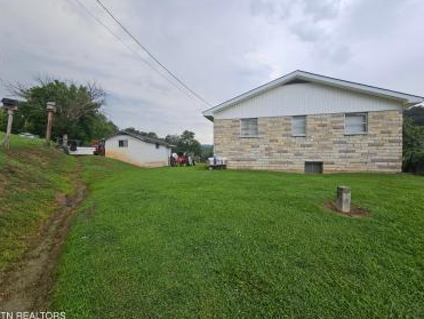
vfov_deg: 85.8
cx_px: 222
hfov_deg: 101.9
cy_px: 160
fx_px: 172
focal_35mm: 14
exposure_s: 1/120
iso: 50
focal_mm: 2.2
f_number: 2.2
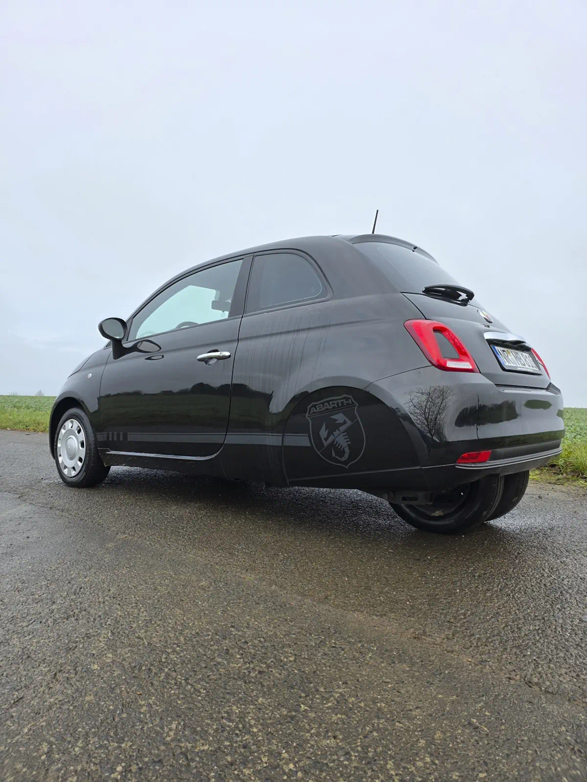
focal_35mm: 23
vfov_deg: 73.9
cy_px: 391
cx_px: 294
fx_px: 520
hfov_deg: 58.9
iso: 64
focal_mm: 6.3
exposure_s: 1/180
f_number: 1.7
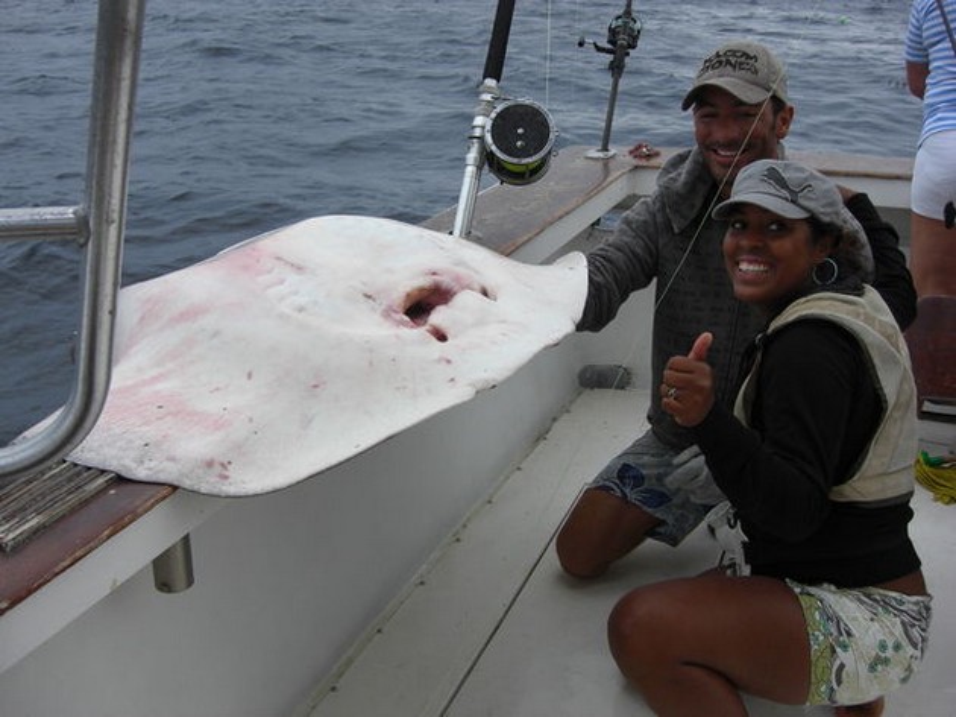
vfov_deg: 37.7
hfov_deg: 49.0
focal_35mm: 38
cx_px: 478
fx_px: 1049
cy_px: 358
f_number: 2.8
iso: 80
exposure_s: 1/200
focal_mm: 7.9
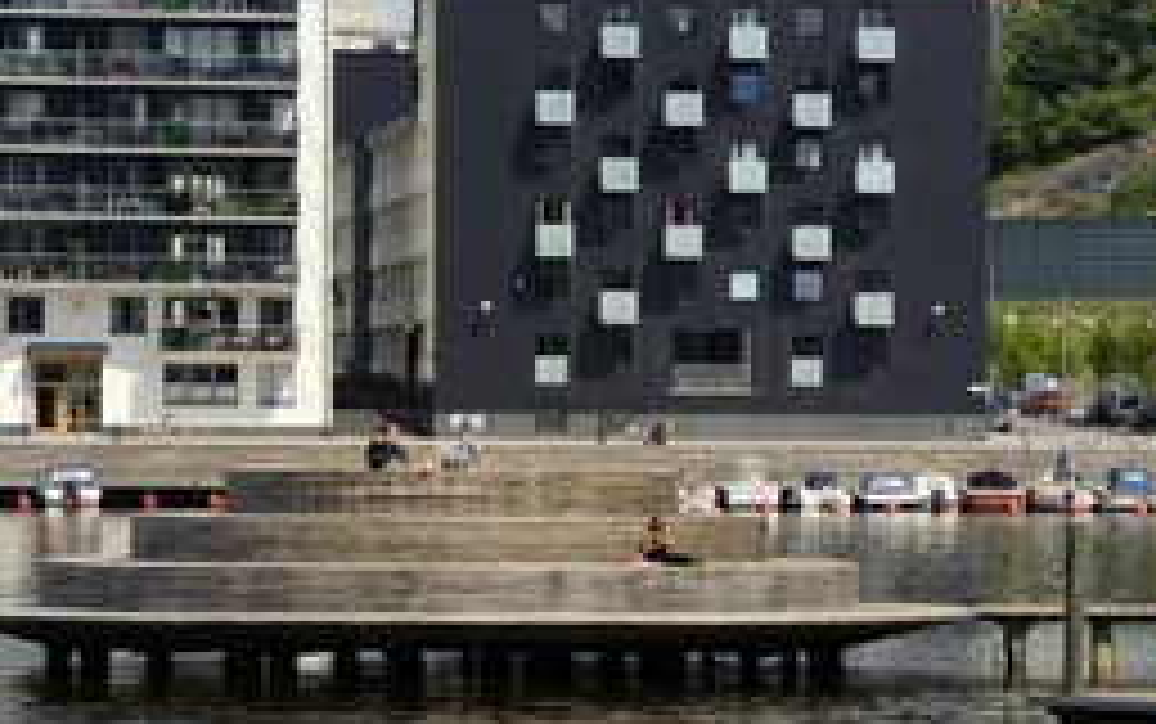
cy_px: 427
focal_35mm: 275
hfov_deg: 7.6
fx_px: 8669
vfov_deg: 4.8
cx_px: 796
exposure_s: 1/320
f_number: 10
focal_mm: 165
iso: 200
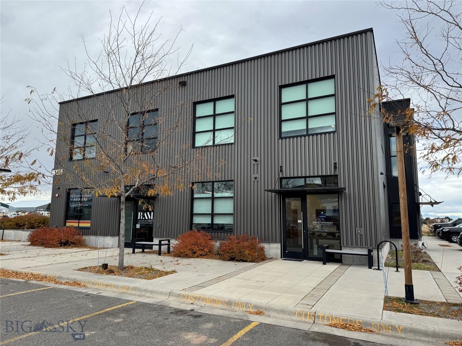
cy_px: 173
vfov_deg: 56.8
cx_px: 231
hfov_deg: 71.6
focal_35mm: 24
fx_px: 320
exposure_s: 1/1026
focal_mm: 6.76
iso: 80
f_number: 1.78
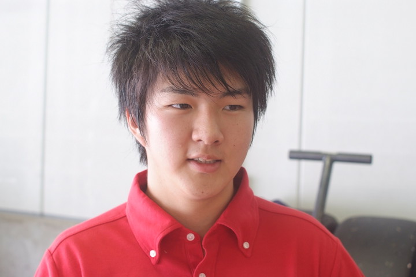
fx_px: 1826
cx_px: 208
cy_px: 138
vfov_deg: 8.7
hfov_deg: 13.0
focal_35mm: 158
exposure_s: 1/45
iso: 800
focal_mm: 105
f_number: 5.6
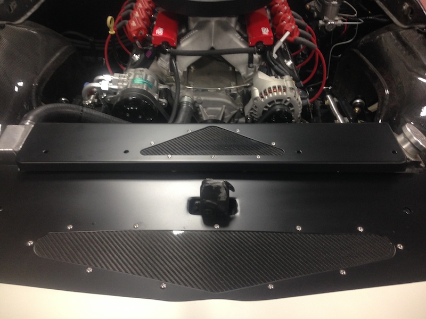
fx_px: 406
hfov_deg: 55.4
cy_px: 160
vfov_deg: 42.9
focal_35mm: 33
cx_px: 213
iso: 160
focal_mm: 4.12
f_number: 2.4
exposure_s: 1/20
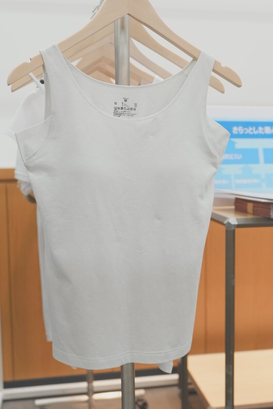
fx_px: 488
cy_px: 204
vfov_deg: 45.4
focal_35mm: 43
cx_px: 136
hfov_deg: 31.2
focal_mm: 29
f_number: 2.8
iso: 800
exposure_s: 1/160
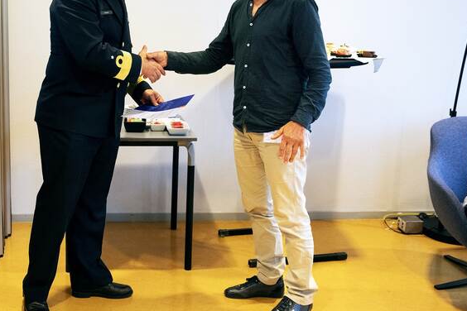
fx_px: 687
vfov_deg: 25.4
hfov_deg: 37.1
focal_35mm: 53
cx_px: 154
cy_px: 110
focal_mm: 36
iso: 4000
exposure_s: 1/160
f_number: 2.8
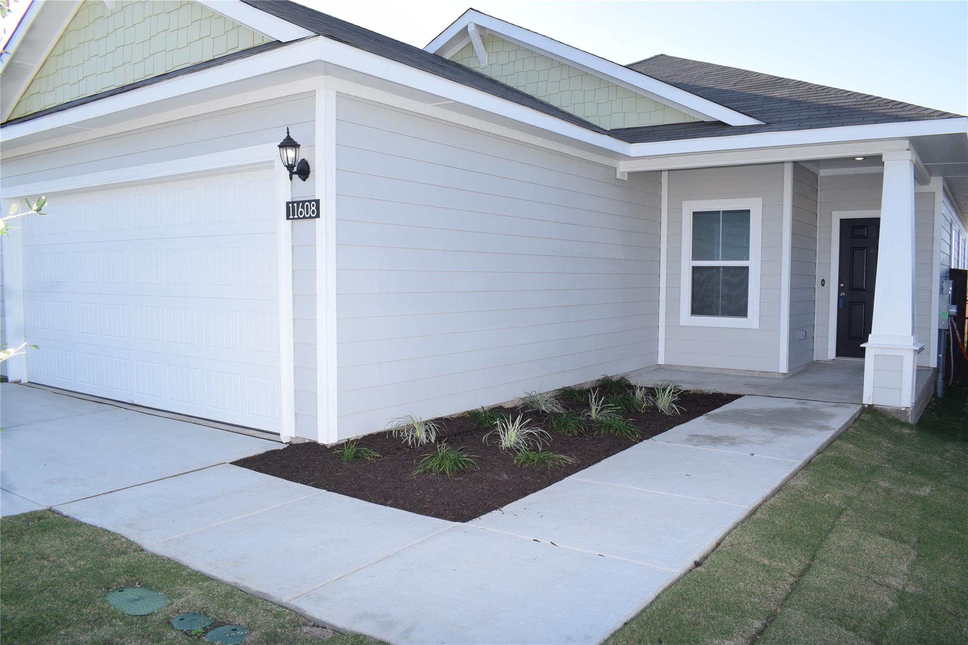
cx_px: 484
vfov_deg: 47.9
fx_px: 726
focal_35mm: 27
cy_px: 322
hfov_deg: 67.4
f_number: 8
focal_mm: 18
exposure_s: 1/250
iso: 320
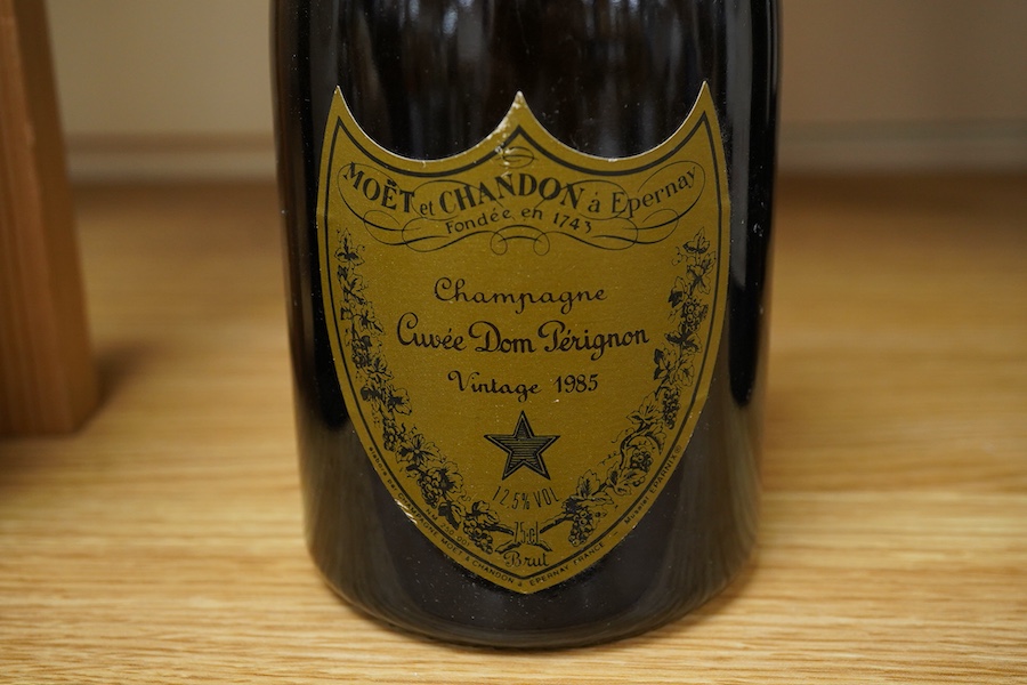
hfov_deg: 43.6
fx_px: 1284
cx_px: 514
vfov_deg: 29.9
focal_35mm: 45
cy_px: 342
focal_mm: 30
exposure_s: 1/125
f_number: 8
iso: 1250
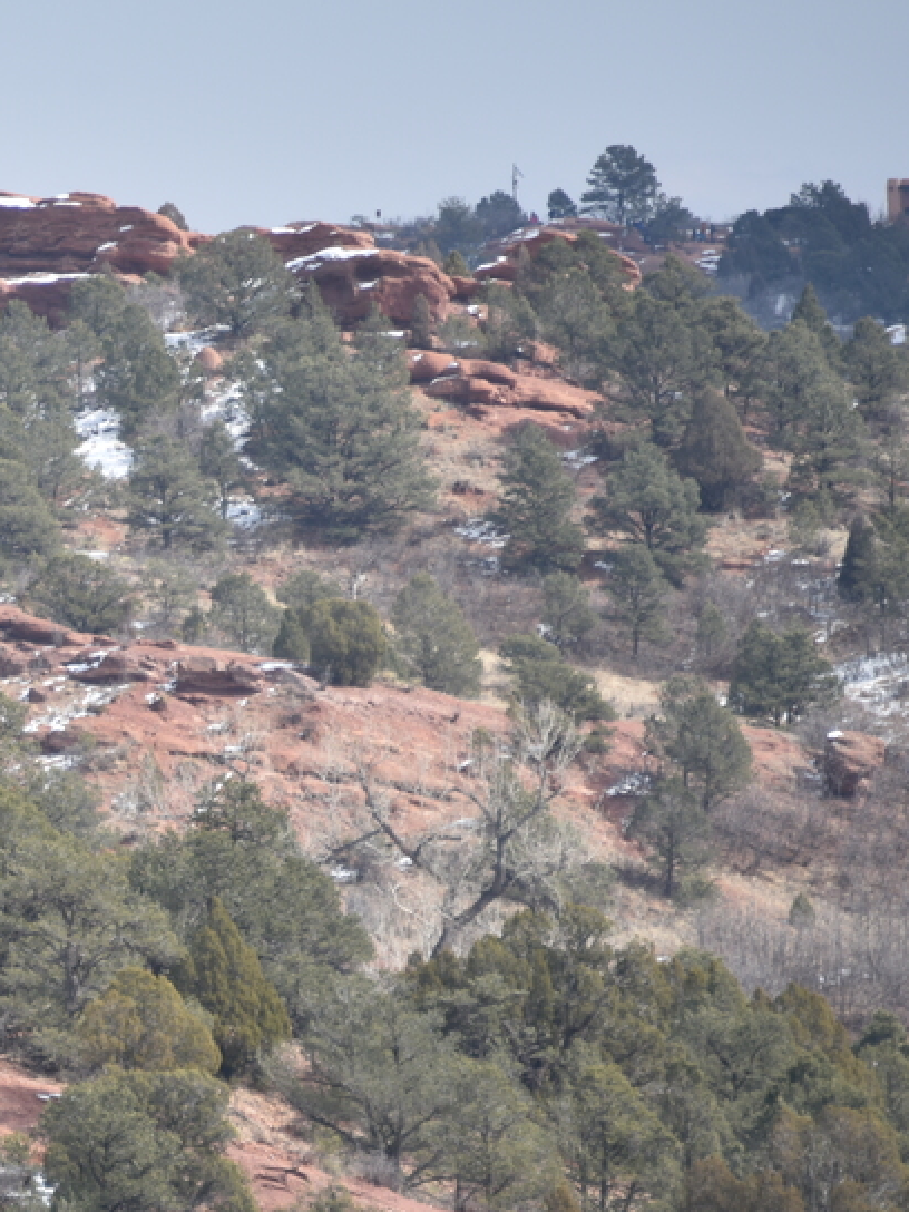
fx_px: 18207
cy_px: 940
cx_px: -323
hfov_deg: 2.9
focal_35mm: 520
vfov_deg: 3.8
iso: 125
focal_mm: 230
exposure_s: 1/500
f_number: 5.6
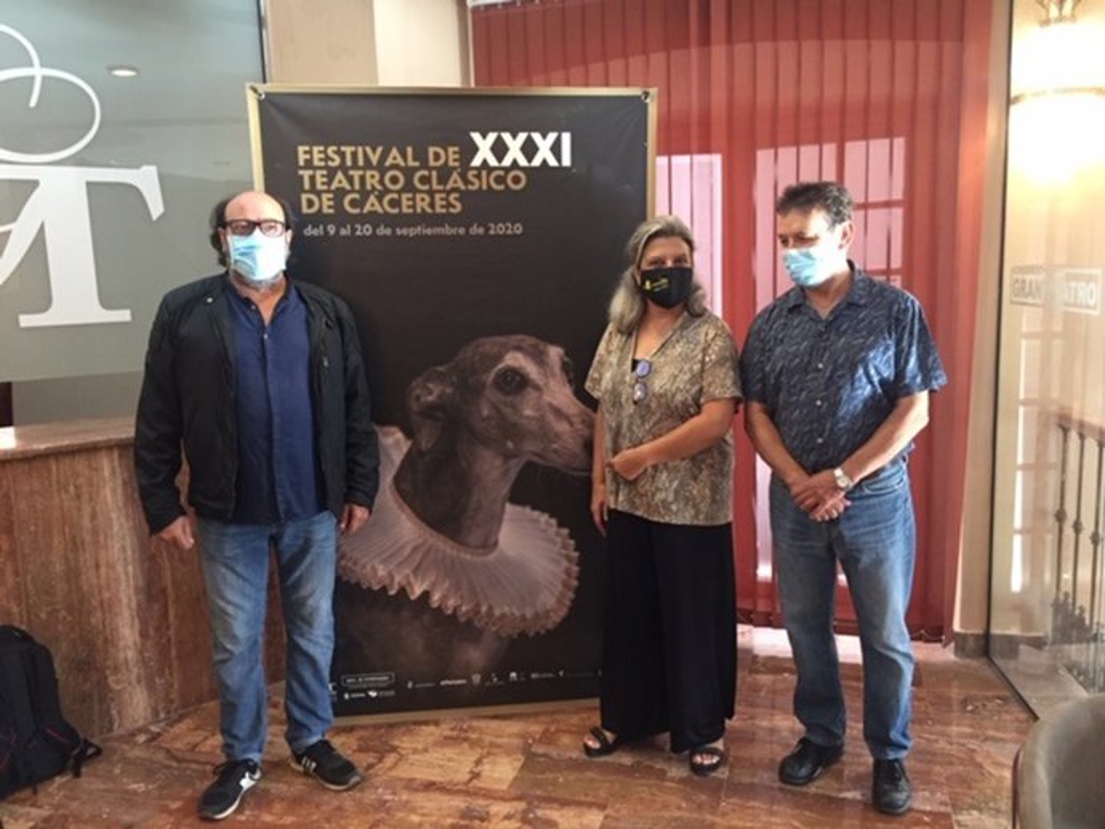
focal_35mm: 29
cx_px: 552
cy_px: 414
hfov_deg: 61.6
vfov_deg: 48.3
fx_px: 926
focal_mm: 4.15
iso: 200
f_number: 2.2
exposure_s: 1/33
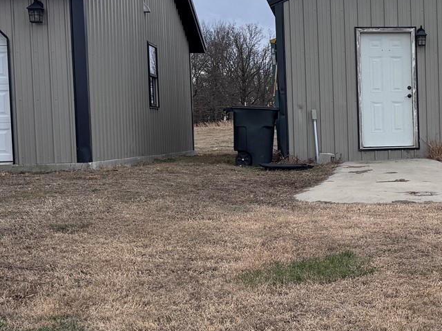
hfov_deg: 25.1
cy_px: 157
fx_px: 919
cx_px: 486
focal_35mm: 72
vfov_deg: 20.4
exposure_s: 1/3247
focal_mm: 6.76
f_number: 1.78
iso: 80
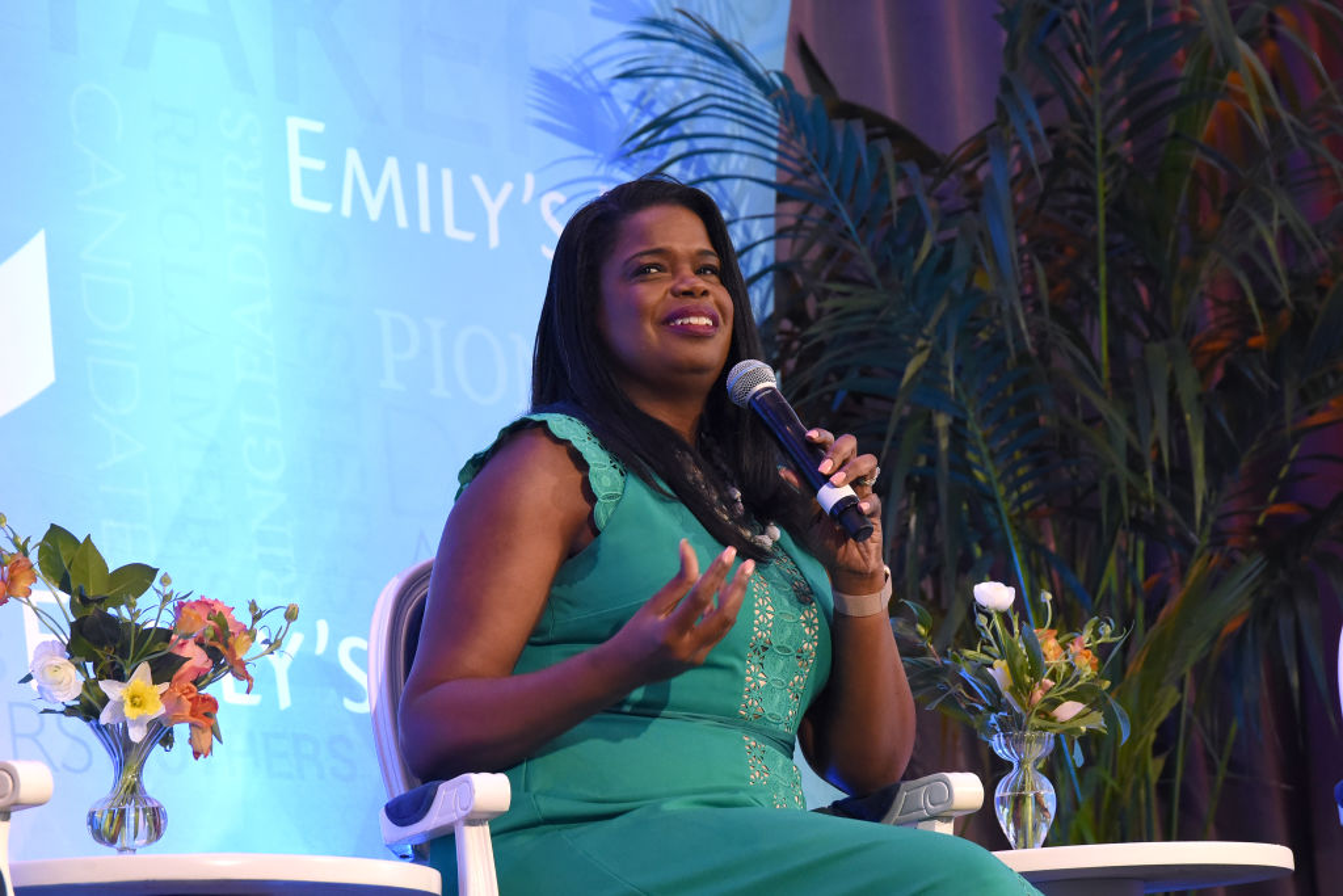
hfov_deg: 22.6
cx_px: 672
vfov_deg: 15.2
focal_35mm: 90
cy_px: 448
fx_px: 3358
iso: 3200
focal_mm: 90
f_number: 6.3
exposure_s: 1/100
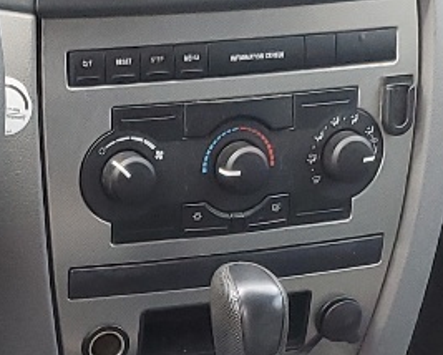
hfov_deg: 12.6
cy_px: 649
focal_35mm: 152
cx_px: 96
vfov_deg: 9.6
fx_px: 1994
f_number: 1.5
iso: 75
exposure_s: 1/120
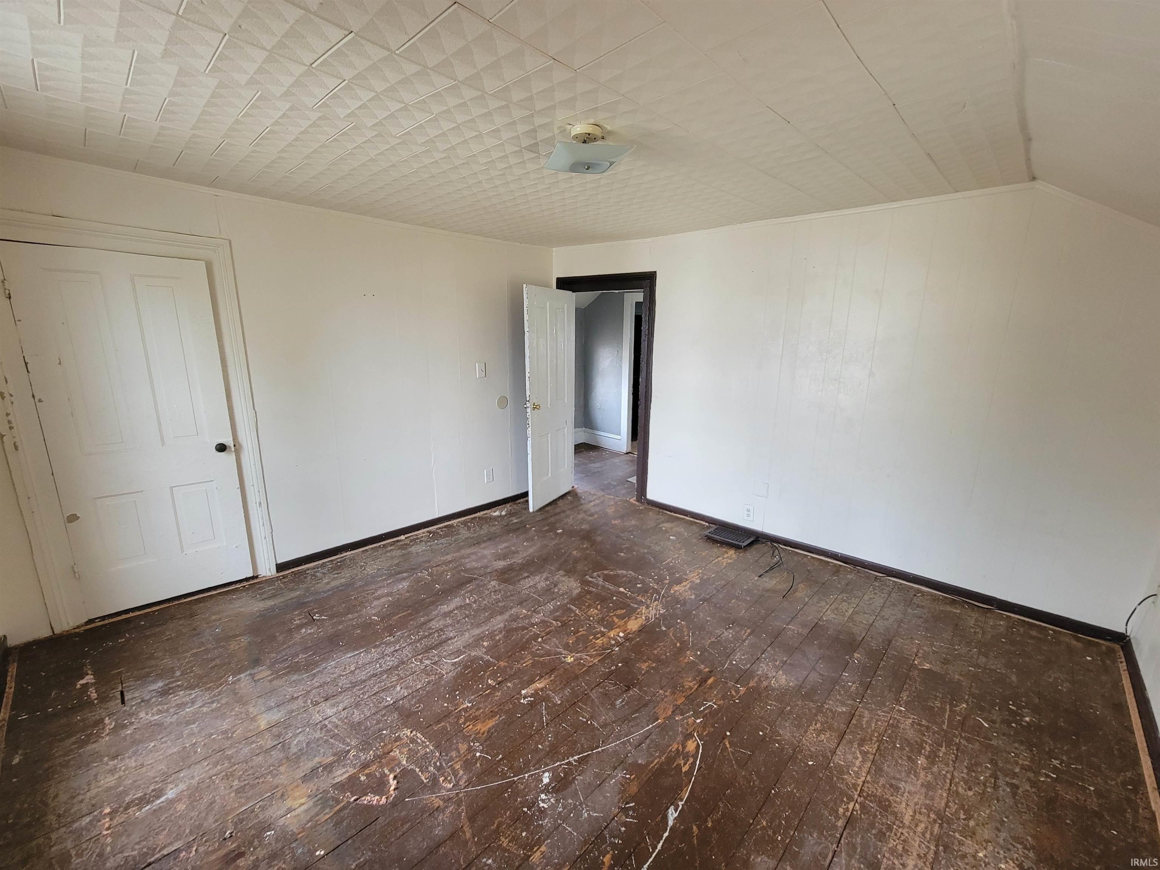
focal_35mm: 13
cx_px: 580
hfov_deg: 106.2
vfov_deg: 89.9
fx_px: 436
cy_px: 435
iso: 320
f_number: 2.2
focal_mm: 2.2
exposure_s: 1/60
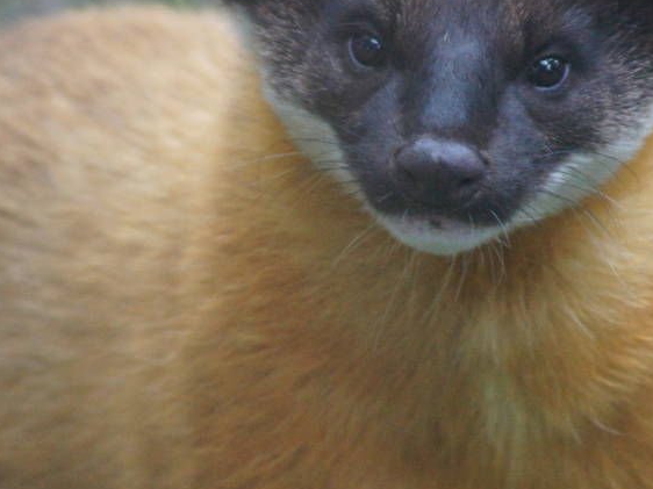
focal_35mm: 821
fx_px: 15481
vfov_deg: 1.8
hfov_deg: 2.4
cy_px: 232
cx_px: 256
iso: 1600
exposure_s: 1/125
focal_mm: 200
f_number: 5.6
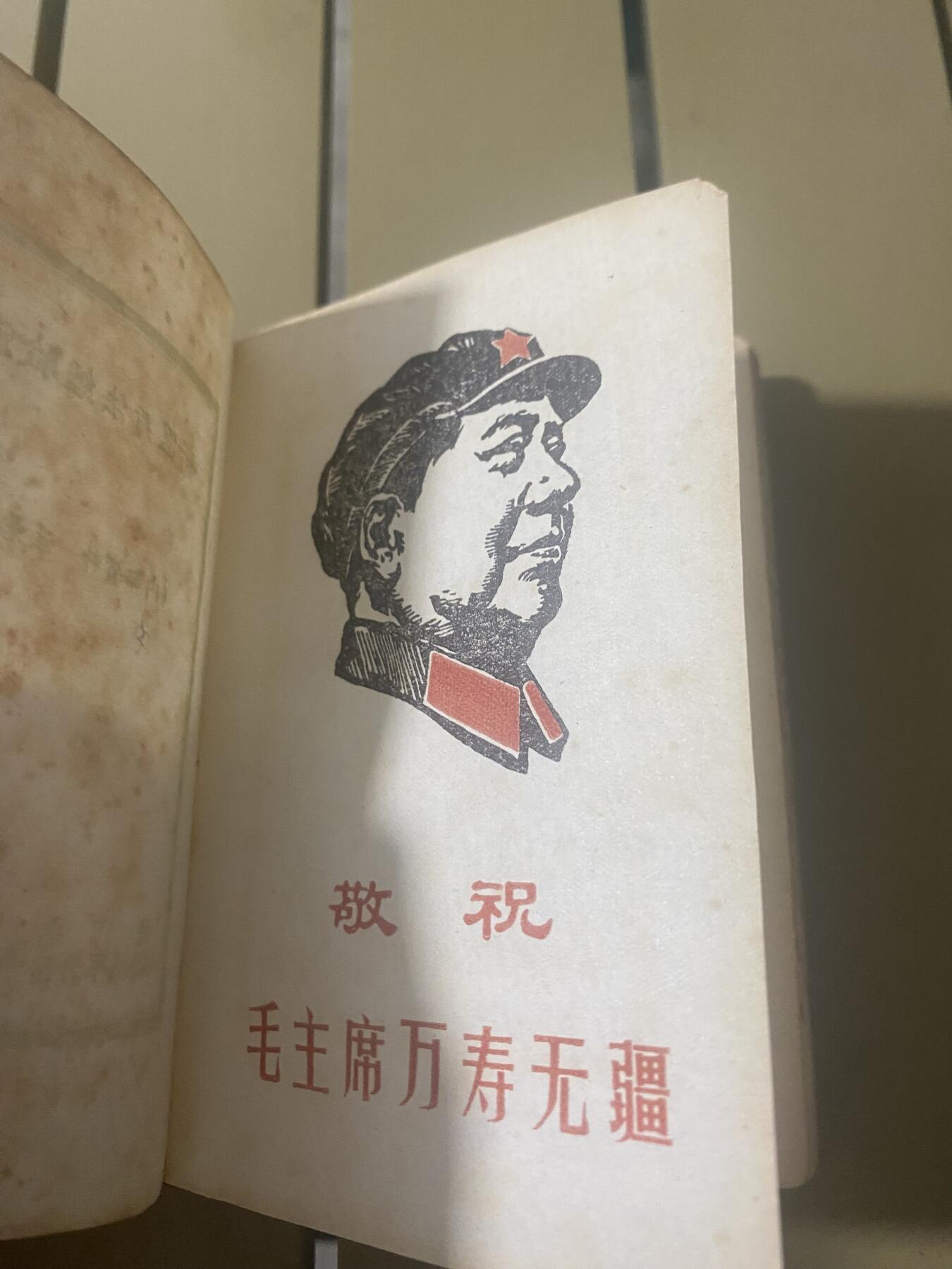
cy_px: 634
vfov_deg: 67.3
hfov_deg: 53.1
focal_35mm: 26
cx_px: 476
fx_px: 953
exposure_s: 1/50
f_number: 1.8
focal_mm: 4.25
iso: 125
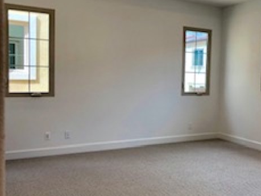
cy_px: 94
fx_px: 294
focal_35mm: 39
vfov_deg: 36.9
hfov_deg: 47.0
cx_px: 176
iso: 20
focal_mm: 4
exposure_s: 1/129
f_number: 1.8
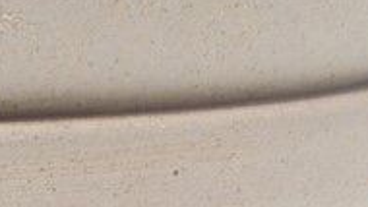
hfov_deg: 14.1
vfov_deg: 8.6
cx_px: -312
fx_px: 1308
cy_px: 398
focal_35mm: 134
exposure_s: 1/30
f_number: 3.5
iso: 100
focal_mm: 4.6
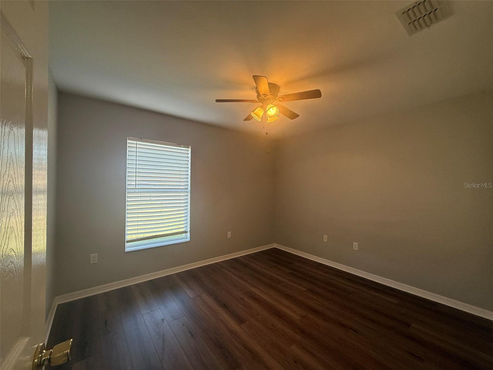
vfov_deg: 85.7
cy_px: 185
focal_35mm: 14
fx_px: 199
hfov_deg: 102.1
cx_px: 246
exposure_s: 1/120
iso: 125
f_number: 2.2
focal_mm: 2.22
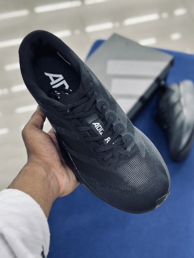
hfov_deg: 30.3
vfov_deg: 39.7
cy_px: 129
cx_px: 97
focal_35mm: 48
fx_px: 359
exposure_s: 1/100
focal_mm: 6.86
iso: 160
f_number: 1.78
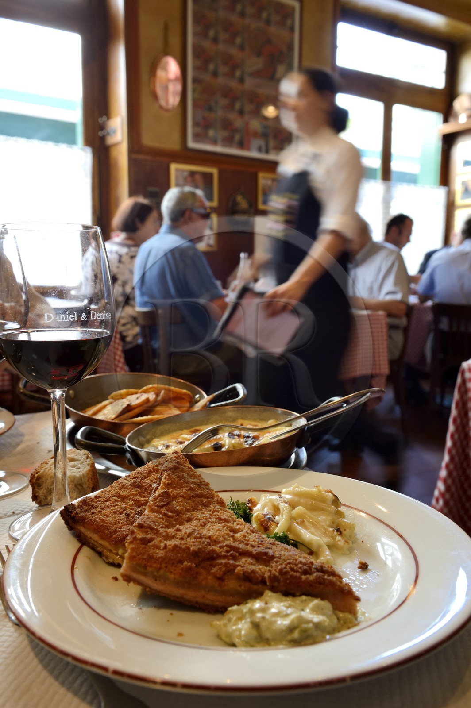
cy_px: 354
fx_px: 629
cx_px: 236
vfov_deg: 58.8
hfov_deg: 41.0
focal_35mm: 32
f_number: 8
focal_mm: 32
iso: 800
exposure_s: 1/25
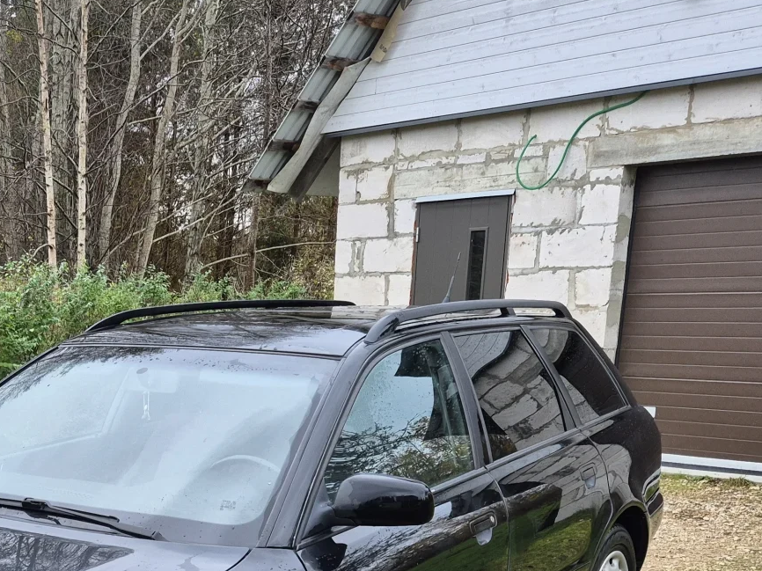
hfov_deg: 35.9
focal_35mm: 51
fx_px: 1122
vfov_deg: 26.9
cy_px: 578
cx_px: 122
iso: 80
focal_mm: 5.4
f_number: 1.8
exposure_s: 1/180
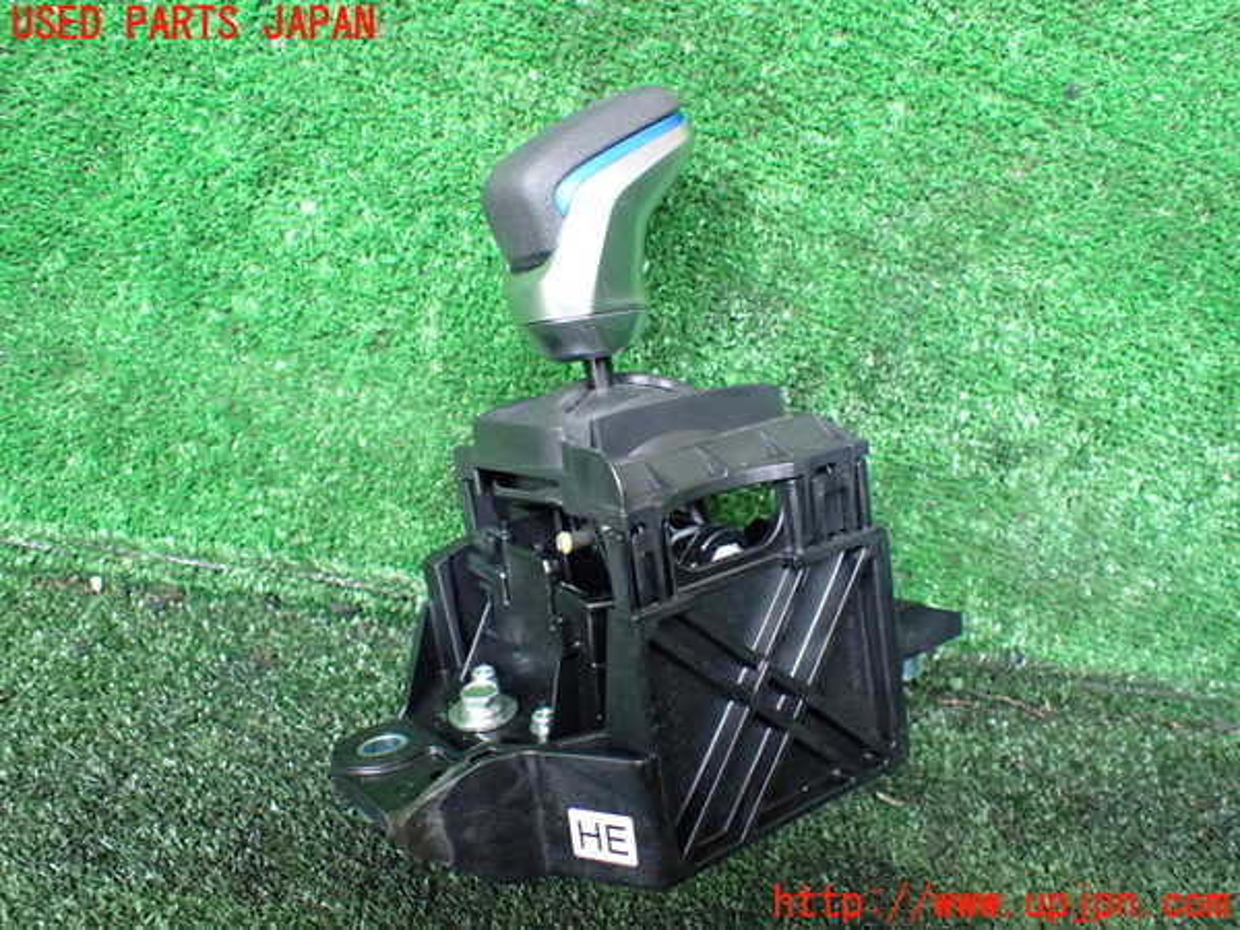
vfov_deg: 46.8
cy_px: 465
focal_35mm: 30
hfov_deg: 60.0
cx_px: 620
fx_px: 1075
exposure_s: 1/80
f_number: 2.3
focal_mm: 5.4
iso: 800
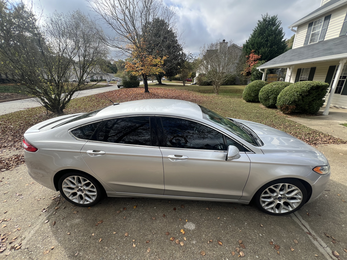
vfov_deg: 89.9
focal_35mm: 13
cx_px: 174
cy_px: 130
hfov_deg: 106.2
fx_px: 130
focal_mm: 1.57
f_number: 1.8
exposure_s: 1/737
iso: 32
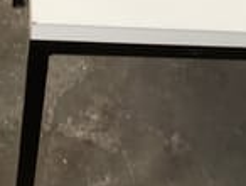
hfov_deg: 18.5
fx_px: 755
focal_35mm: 106
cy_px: -19
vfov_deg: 13.7
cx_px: 165
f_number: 2.4
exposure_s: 1/50
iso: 100
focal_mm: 3.3
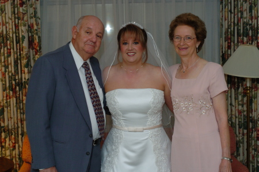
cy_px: 86
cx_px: 130
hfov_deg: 35.1
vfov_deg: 23.7
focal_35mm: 57
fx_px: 409
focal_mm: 38
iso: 320
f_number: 4.5
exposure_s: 1/60
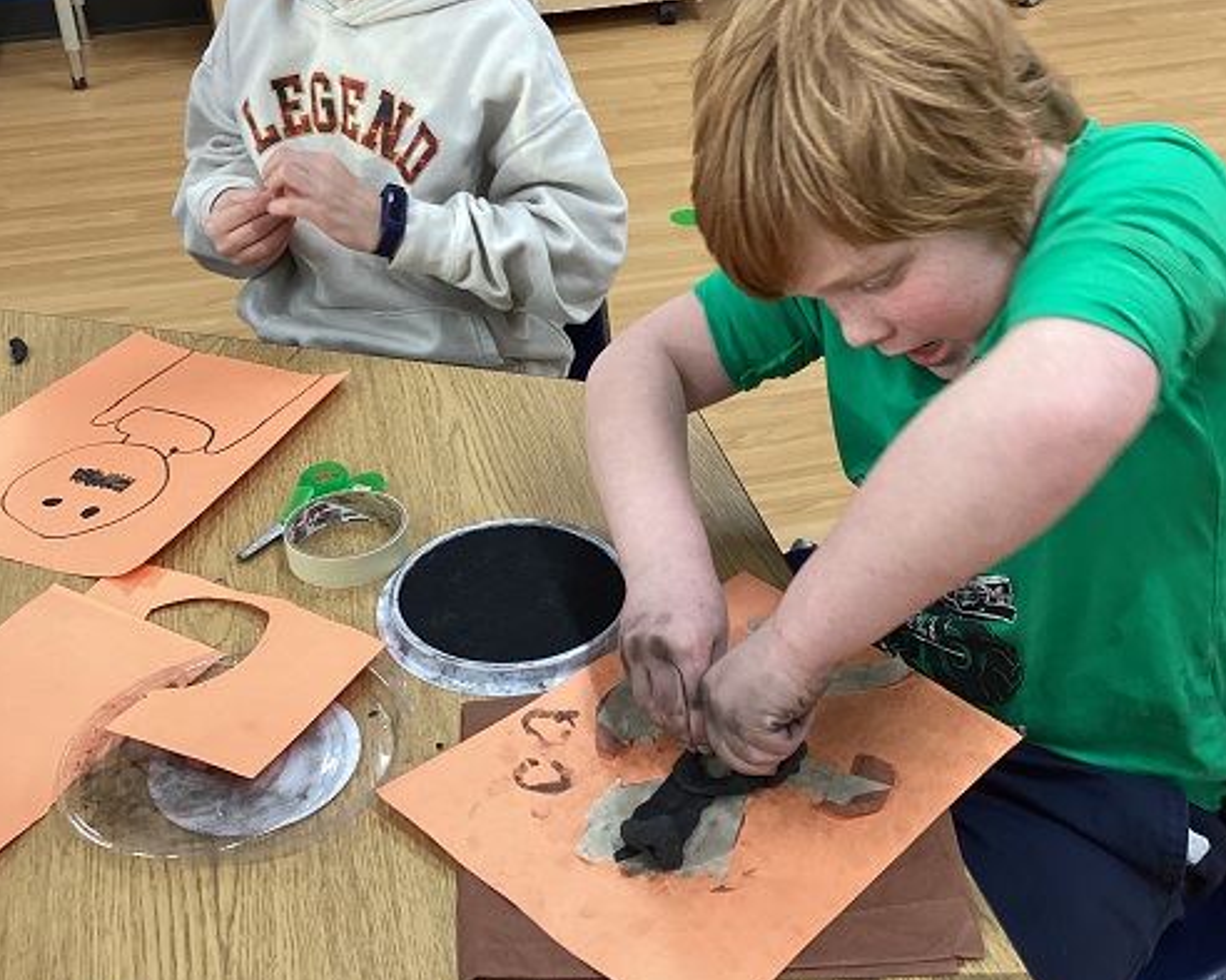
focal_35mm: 41
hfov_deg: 44.8
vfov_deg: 36.4
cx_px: 613
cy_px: 449
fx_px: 1487
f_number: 2.4
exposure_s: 1/50
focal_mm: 3.3
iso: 100
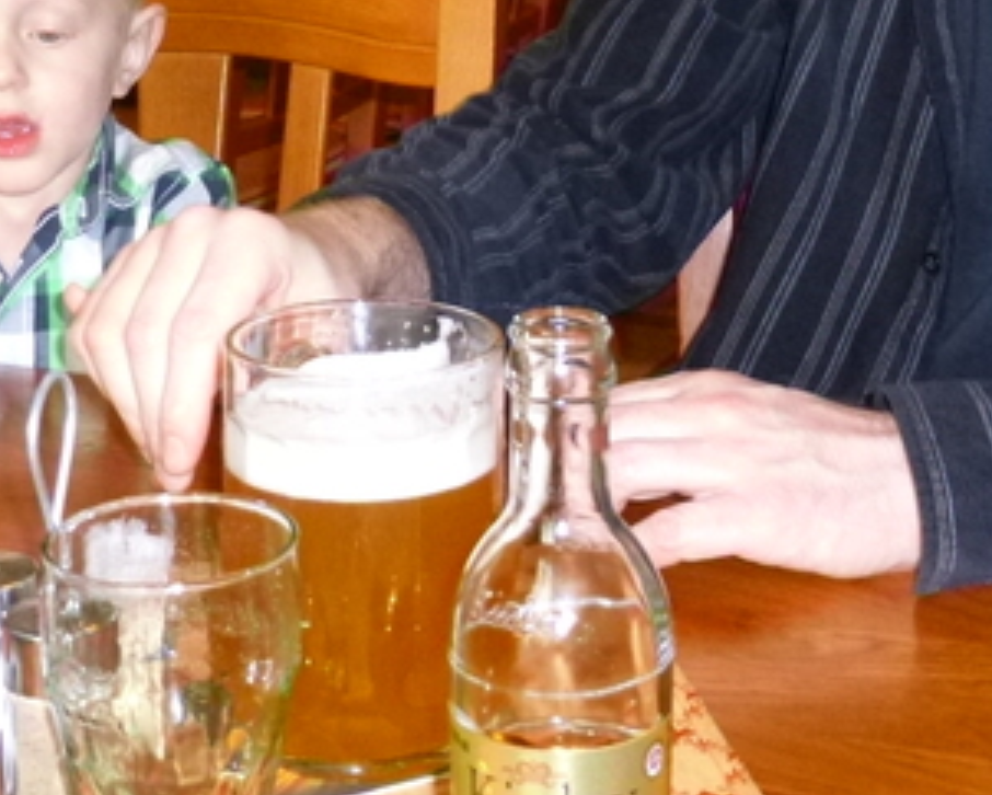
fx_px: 2203
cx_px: 529
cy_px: -161
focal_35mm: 75
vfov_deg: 19.3
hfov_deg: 25.4
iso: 400
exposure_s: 1/60
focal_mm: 5.2
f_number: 3.3
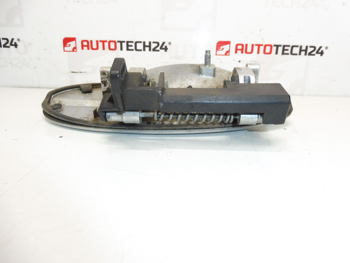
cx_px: 175
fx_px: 243
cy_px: 132
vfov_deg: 56.8
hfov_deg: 71.6
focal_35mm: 24
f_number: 3.5
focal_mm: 4.3
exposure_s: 1/60
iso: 200
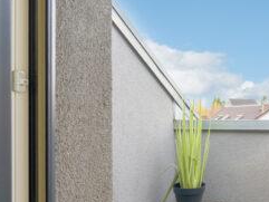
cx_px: 250
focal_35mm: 40
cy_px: 121
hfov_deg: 42.3
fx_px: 311
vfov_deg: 35.9
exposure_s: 1/80
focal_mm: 20.5
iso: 200
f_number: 9
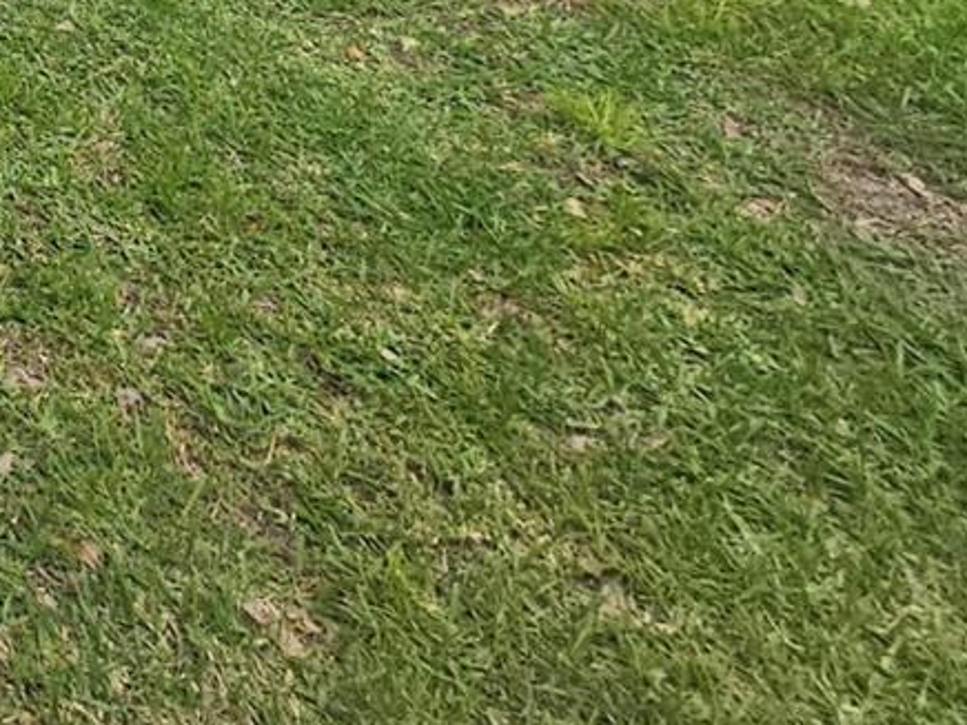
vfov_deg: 15.8
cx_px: -900
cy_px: -902
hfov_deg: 19.8
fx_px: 1704
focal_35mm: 61
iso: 50
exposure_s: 1/2715
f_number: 2.2
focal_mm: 2.2
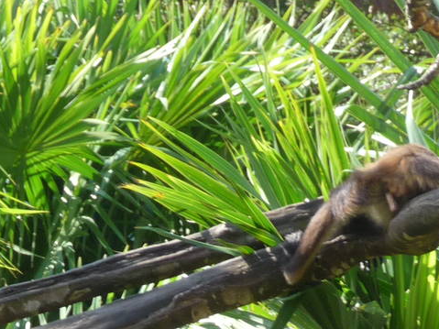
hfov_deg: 5.3
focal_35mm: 374
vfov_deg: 3.9
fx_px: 4742
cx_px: 42
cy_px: 542
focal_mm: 19.1
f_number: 4.7
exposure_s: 1/125
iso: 100
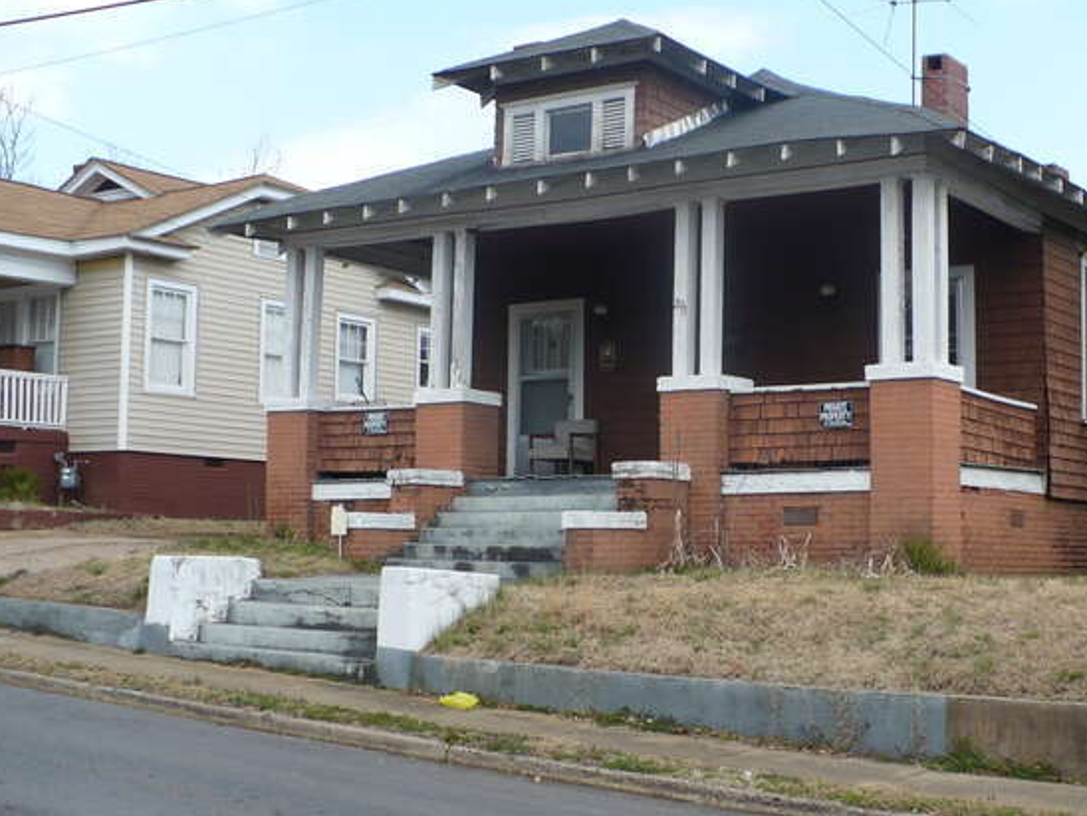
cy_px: 379
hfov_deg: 35.1
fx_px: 1696
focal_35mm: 54
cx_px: 752
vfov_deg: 27.0
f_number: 2.8
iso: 100
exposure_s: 1/640
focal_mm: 6.1
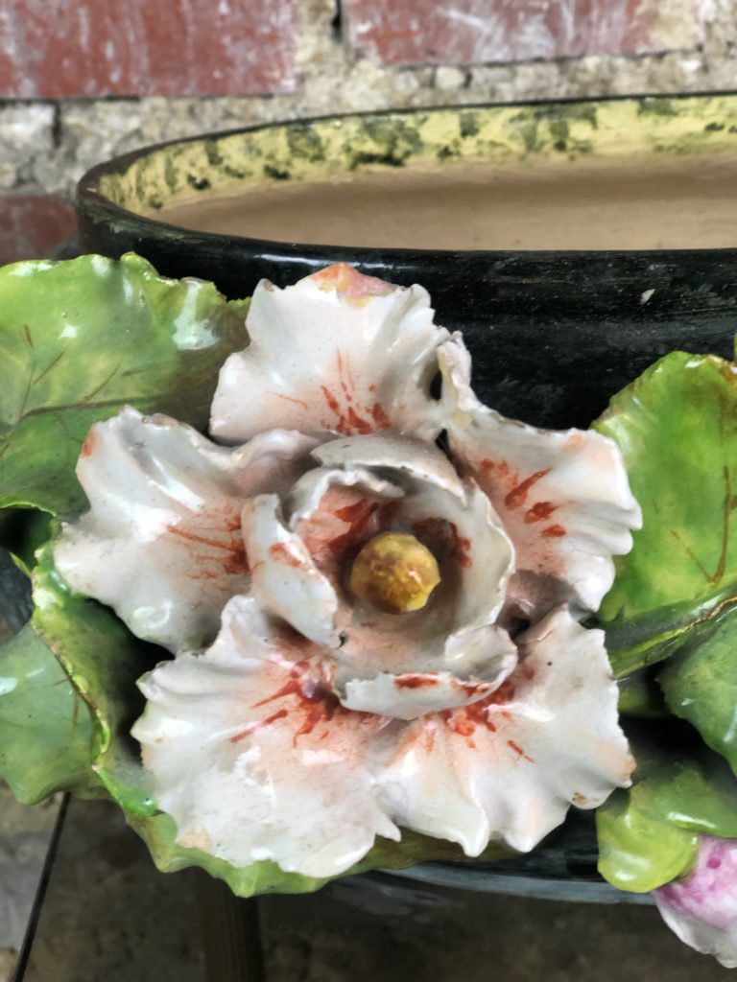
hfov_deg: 28.0
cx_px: 368
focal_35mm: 52
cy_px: 491
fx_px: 1476
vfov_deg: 36.8
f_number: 2.4
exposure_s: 1/50
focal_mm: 6
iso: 40
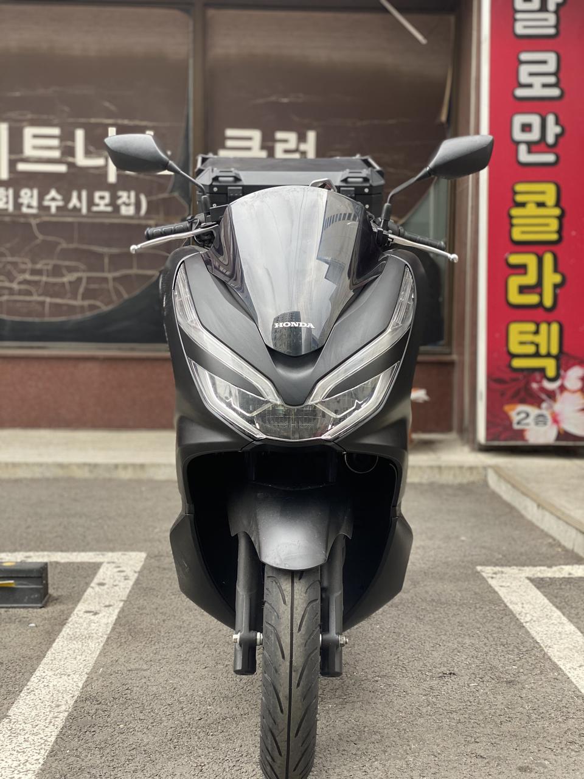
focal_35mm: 52
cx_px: 292
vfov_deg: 36.8
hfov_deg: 28.0
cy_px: 390
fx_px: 1170
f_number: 2
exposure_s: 1/122
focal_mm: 6
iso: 40
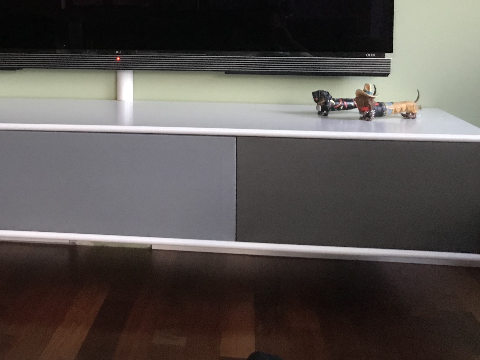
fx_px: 707
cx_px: 133
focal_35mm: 51
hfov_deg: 36.8
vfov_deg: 27.8
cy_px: 58
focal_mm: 3.99
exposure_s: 1/5
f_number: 1.8
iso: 100
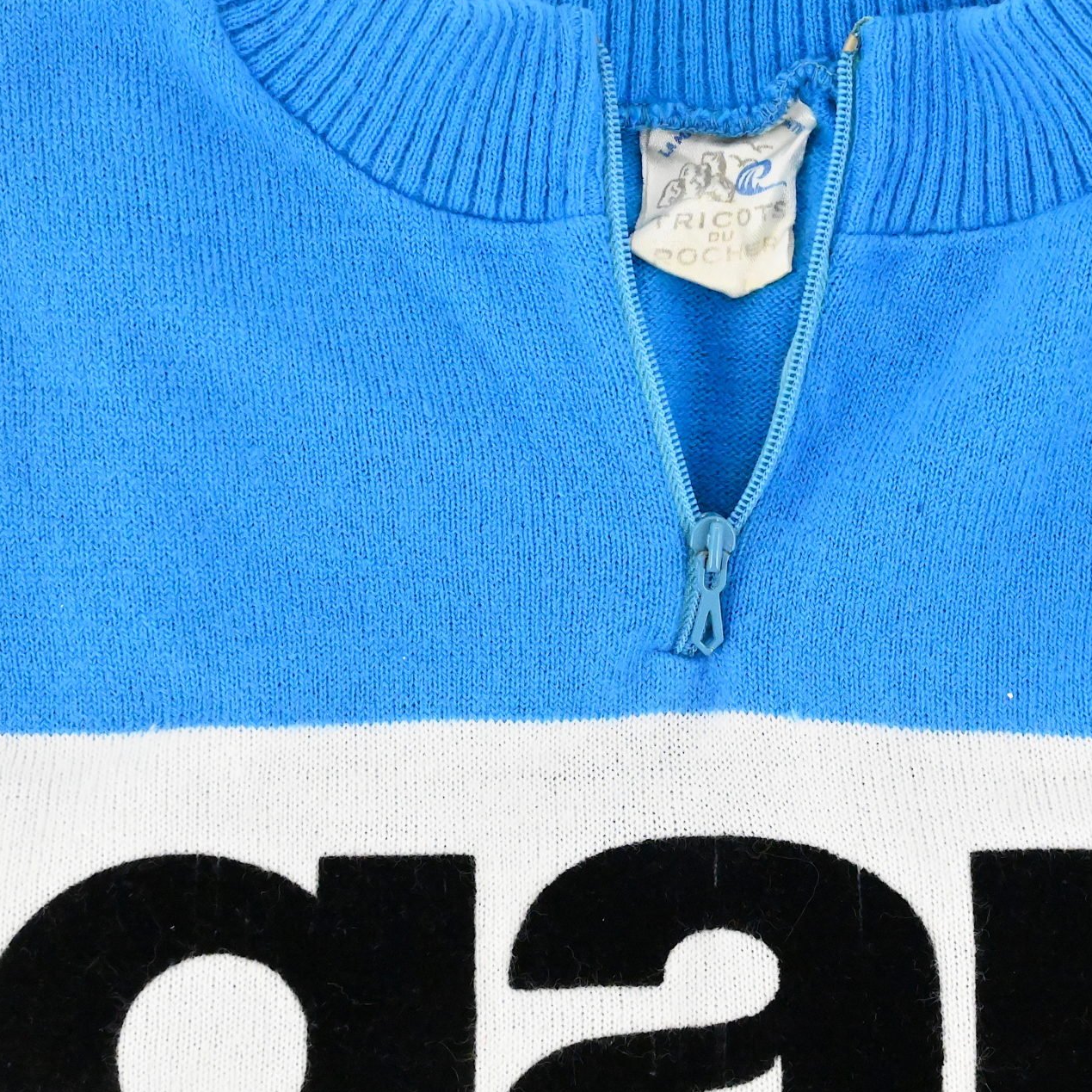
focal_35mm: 90
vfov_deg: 19.3
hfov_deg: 19.3
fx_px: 3212
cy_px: 543
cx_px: 698
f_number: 16
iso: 32000
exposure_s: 1/400
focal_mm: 70
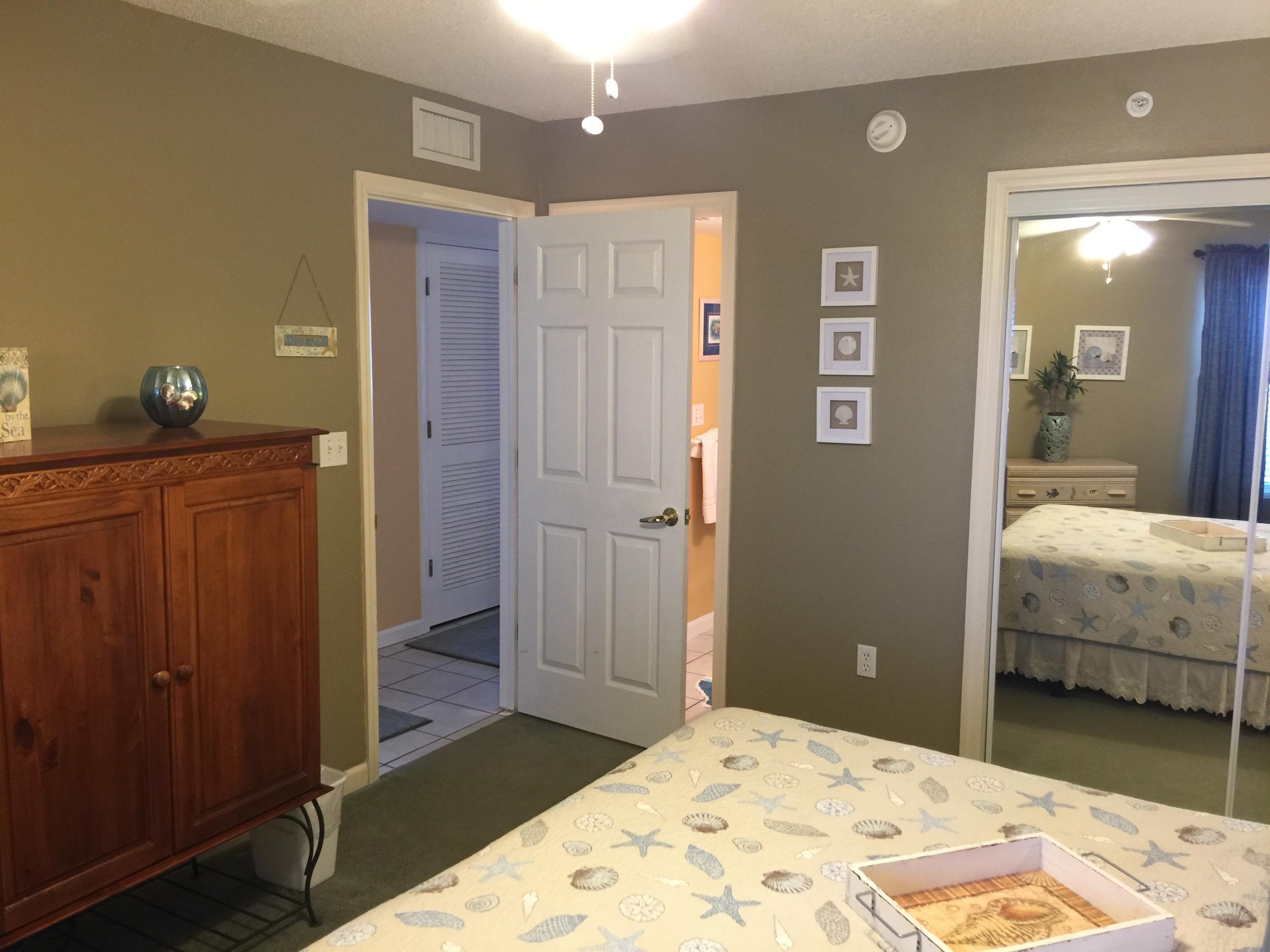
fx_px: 1064
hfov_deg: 61.7
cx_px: 635
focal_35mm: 29
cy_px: 476
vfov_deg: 48.2
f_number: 2.2
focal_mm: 4.15
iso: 64
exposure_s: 1/15
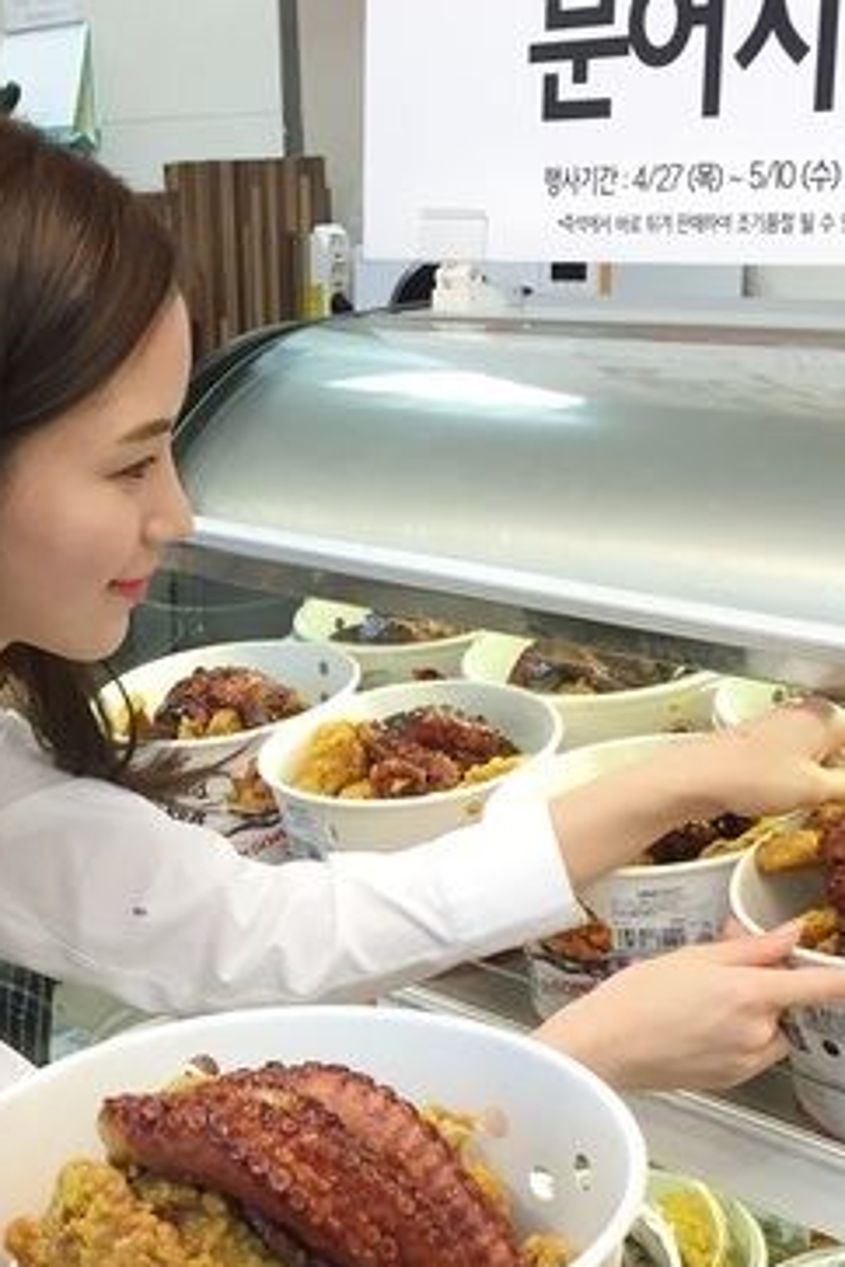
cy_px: 934
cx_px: 178
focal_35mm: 62
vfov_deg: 31.9
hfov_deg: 21.7
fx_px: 2183
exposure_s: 1/30
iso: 32
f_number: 2.2
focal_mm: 4.15
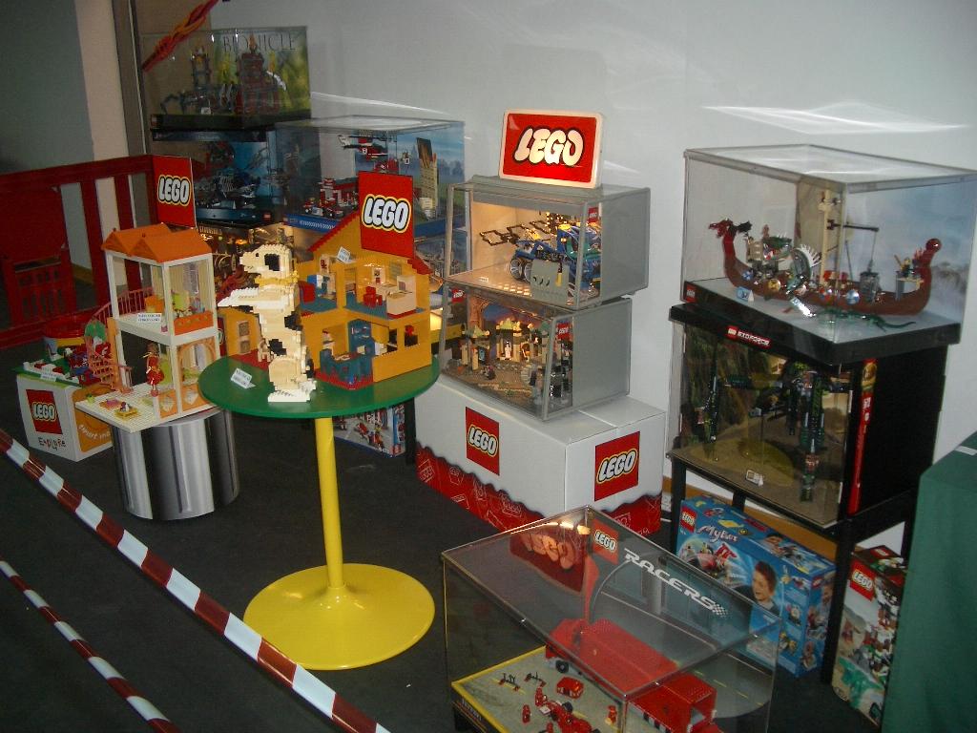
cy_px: 366
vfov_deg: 40.7
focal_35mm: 35
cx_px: 488
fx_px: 988
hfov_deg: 52.6
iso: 100
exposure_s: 1/60
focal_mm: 5.8
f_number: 2.6
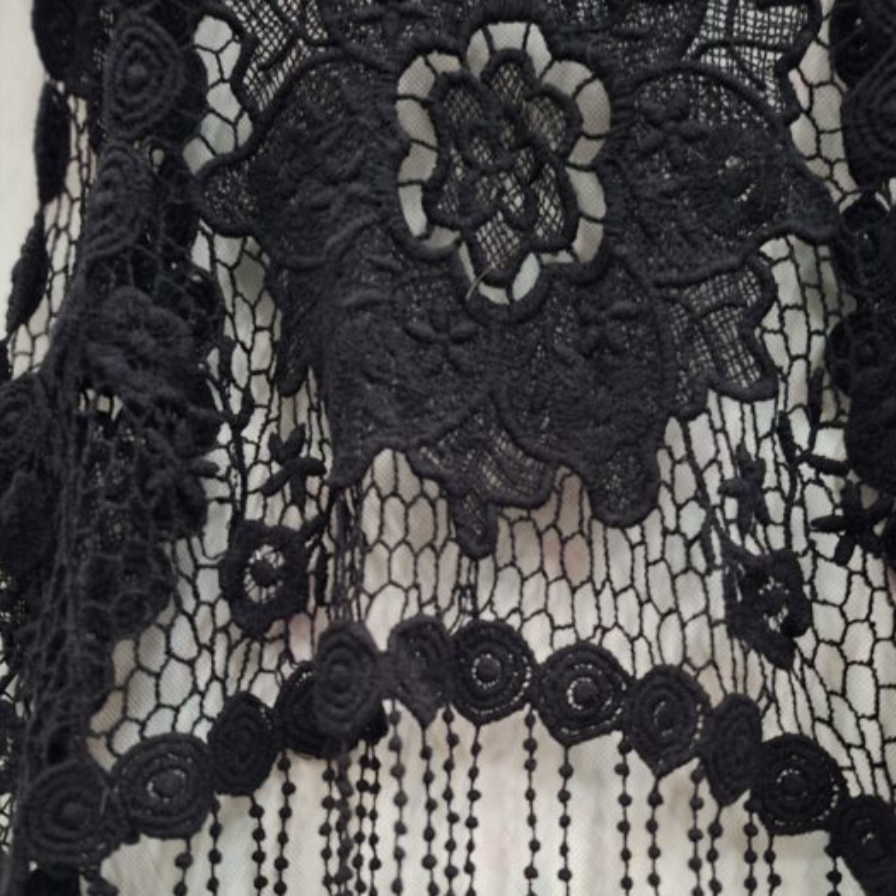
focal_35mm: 31
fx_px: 908
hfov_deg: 52.5
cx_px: 478
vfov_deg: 50.7
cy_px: 652
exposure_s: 1/25
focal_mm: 5.54
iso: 320
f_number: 1.8
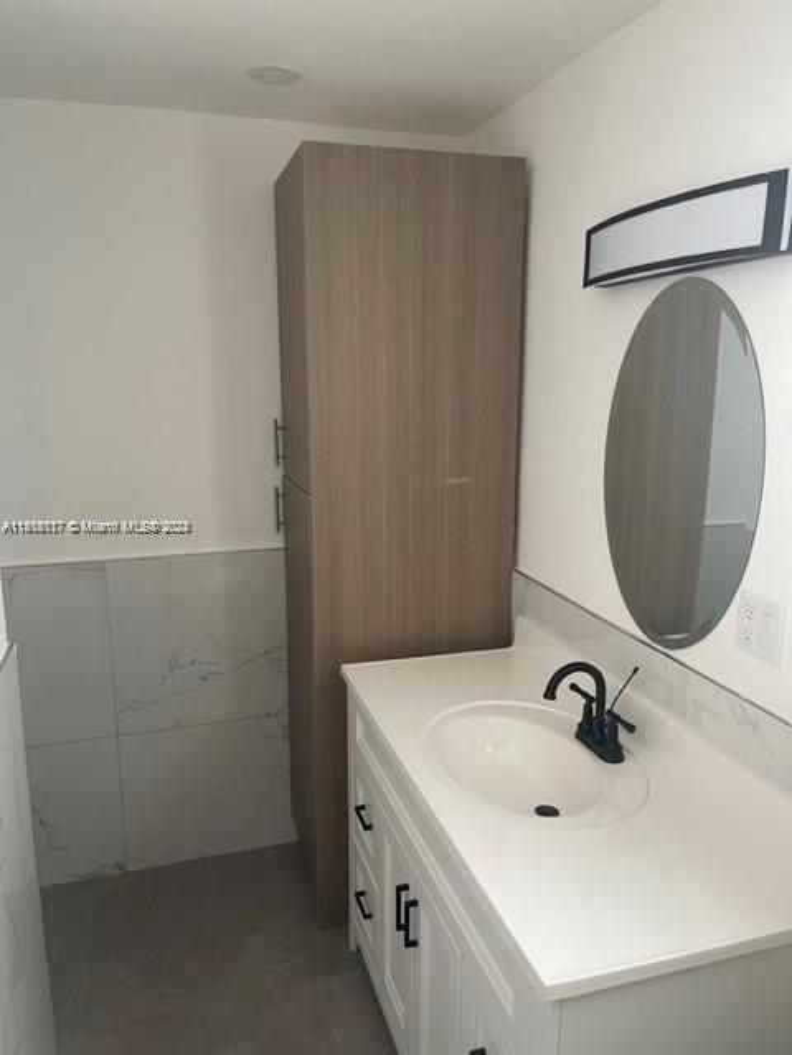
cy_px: 528
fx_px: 793
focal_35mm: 26
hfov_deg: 53.1
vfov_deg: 67.3
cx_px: 396
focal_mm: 5.1
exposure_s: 1/60
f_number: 1.6
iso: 125
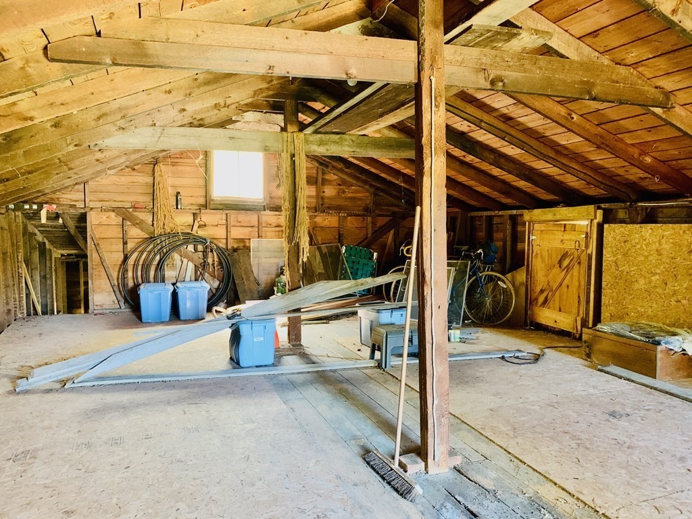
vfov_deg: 53.1
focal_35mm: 26
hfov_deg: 67.3
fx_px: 520
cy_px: 260
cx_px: 346
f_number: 1.8
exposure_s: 1/30
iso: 400
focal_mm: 4.25
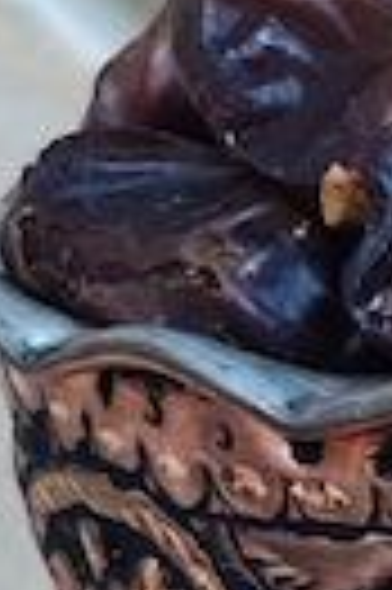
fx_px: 2505
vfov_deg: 13.4
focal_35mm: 153
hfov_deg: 8.1
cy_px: 482
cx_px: 1027
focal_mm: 5.89
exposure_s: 1/33
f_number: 1.89
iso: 216
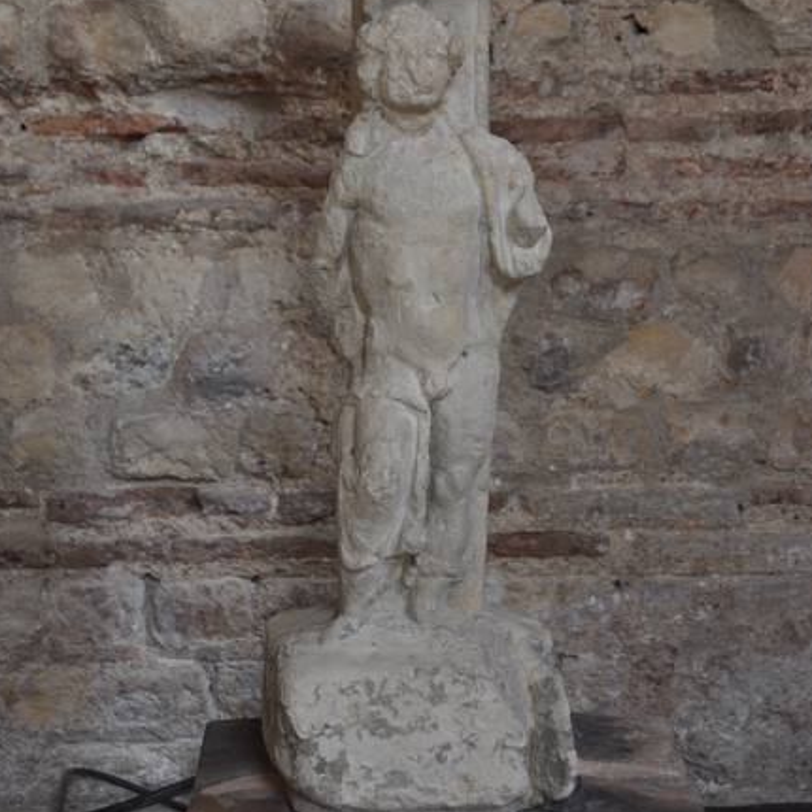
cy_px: 329
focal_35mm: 102
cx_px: 409
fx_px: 2707
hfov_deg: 17.1
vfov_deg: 17.0
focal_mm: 52
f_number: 4.8
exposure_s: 1/50
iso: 500
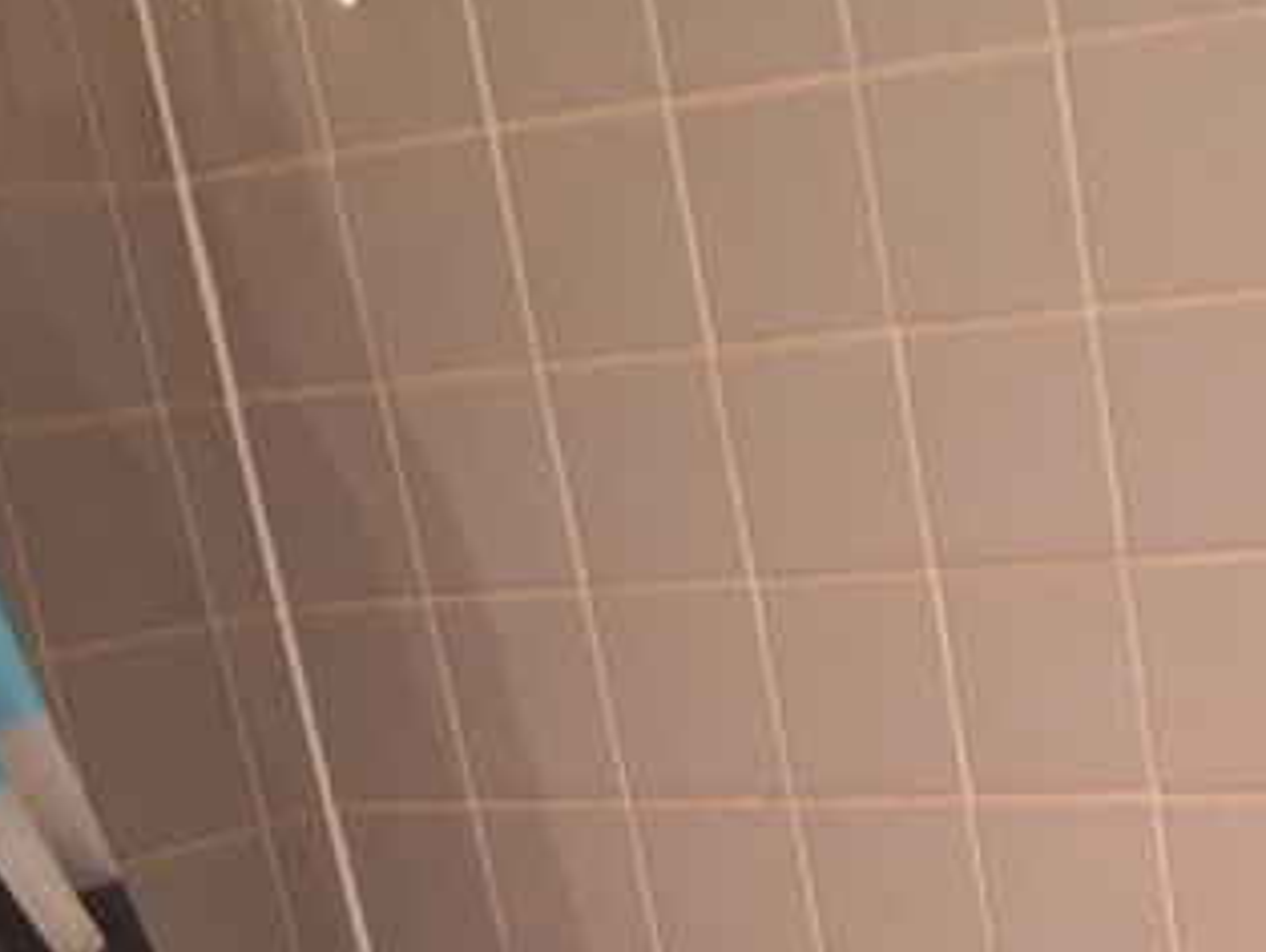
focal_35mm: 75
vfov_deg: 18.0
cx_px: 1335
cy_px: 1343
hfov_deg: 24.5
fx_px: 2745
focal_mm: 5.54
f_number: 1.8
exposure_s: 1/24
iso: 320
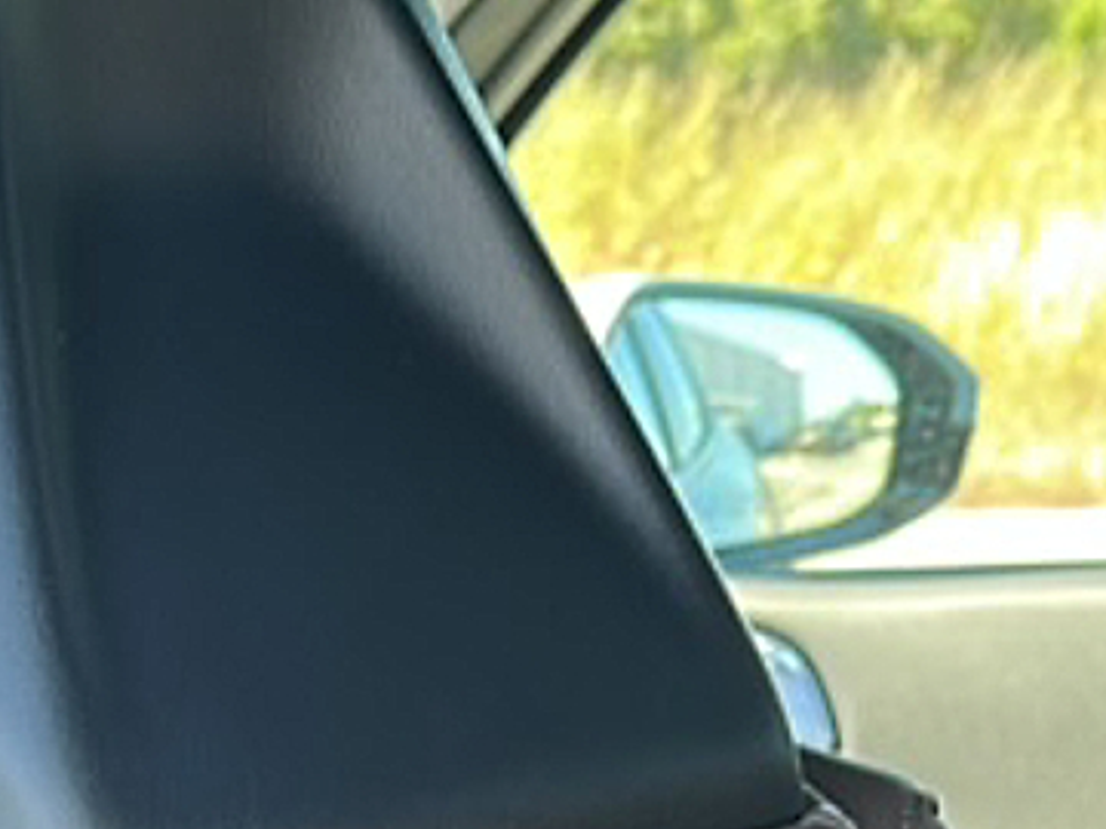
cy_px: 1182
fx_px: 3547
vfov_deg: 12.8
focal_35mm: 111
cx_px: 753
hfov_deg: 17.7
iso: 125
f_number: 1.78
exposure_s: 1/243
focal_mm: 6.86
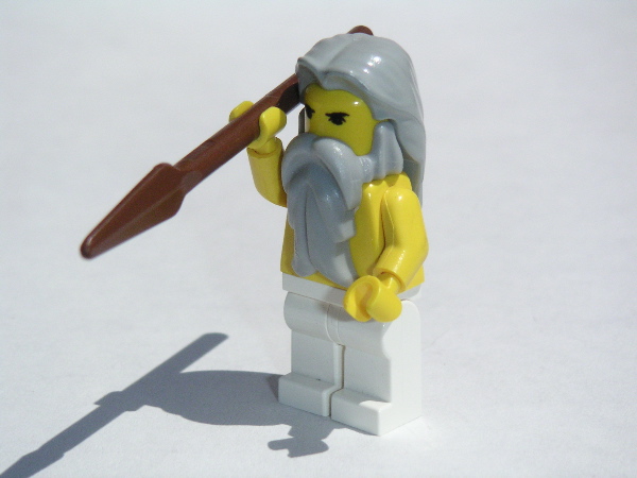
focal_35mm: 111
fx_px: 2043
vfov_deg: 13.3
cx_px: 318
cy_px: 239
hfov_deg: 17.7
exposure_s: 1/1000
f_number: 8
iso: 160
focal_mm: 17.1
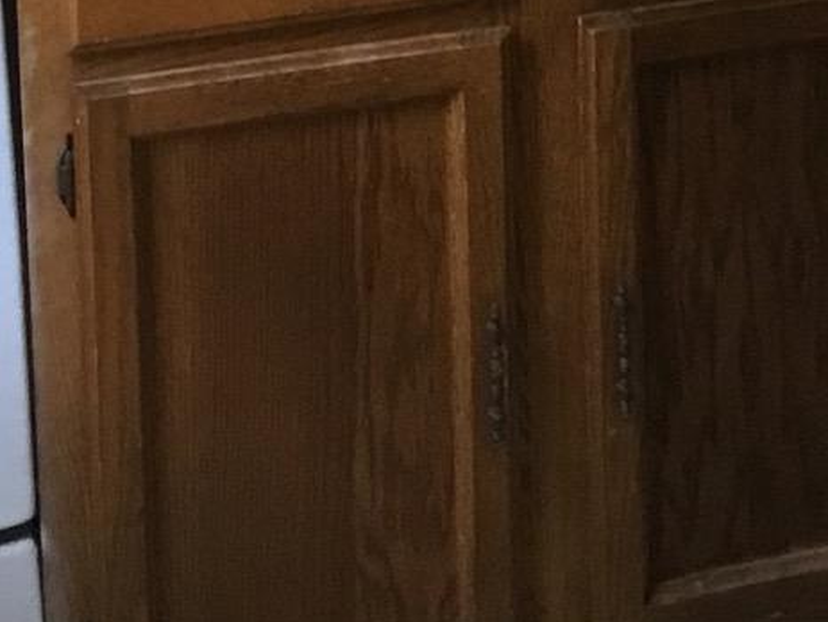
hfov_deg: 14.3
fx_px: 3280
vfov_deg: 10.3
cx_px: 742
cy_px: -472
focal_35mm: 137
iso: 50
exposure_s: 1/30
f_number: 2.4
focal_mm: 3.3
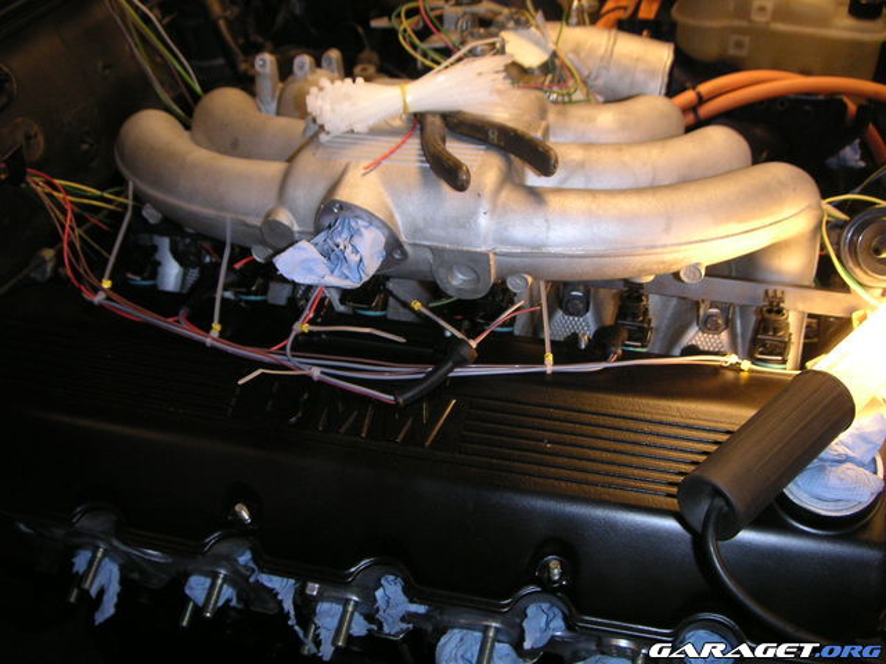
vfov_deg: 37.7
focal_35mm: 38
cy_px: 332
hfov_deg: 49.0
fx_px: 973
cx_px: 443
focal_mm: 6
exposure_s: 1/45
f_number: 2.8
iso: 160
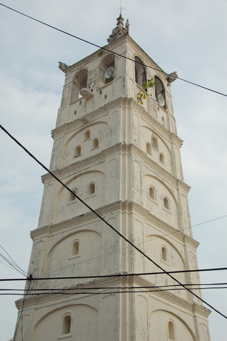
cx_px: 114
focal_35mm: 52
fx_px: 497
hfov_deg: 25.7
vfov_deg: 37.9
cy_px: 170
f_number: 10
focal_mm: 35
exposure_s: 1/400
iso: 400
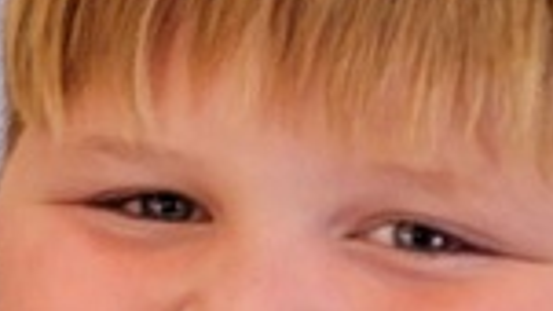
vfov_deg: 6.9
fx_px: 2596
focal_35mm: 177
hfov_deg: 10.4
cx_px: -817
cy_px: 179
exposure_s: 1/120
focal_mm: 6.7
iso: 250
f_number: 1.8
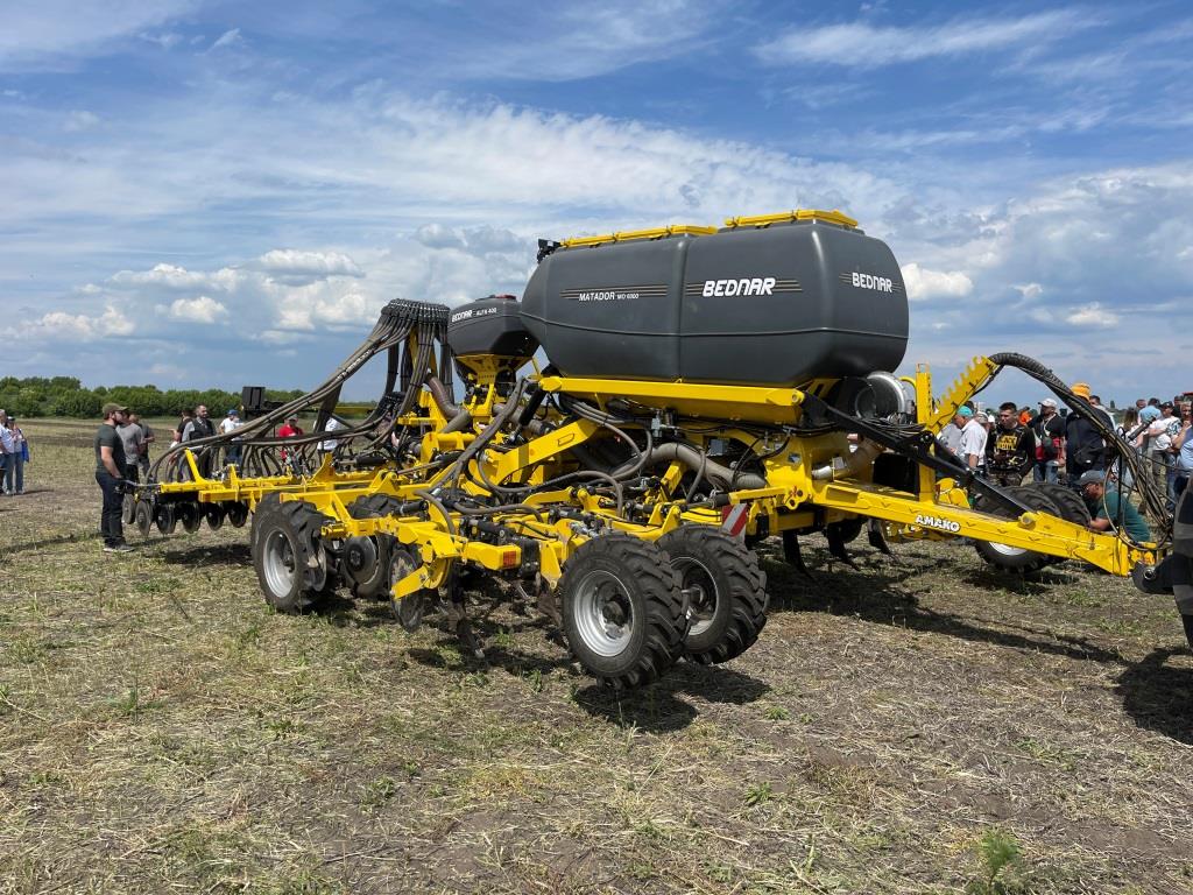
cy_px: 448
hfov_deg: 69.4
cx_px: 596
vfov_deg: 54.9
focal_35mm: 25
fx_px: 862
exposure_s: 1/5128
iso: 32
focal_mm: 5.1
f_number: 1.6
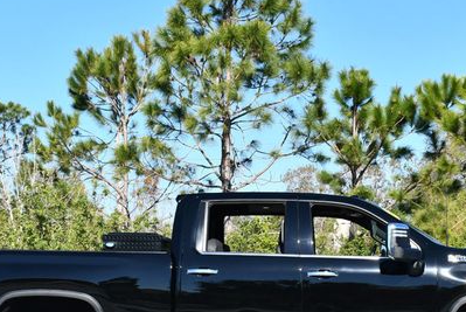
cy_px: 216
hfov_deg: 21.9
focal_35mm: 93
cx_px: 264
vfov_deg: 14.7
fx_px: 1205
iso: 125
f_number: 8
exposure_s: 1/250
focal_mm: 29
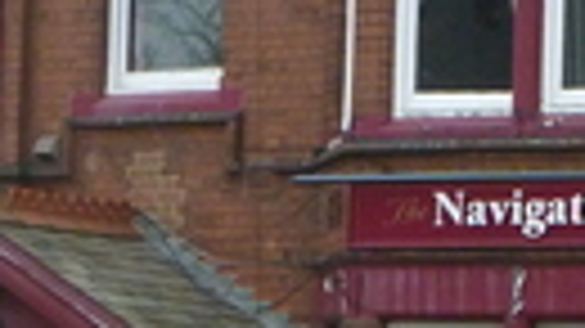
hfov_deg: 8.1
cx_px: 252
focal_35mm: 268
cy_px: 108
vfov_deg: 4.5
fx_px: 4155
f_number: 3.9
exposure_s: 1/200
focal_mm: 9
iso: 400
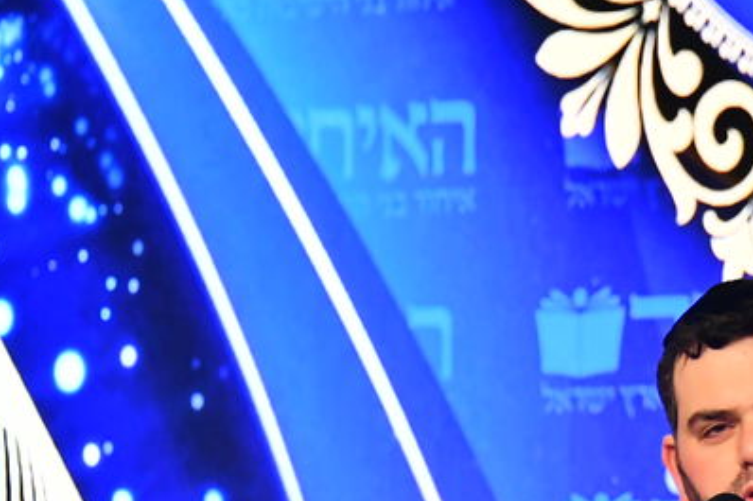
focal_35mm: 440
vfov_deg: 3.1
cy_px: 511
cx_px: 757
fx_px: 9199
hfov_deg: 4.7
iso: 2500
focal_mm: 125
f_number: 5.6
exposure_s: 1/100
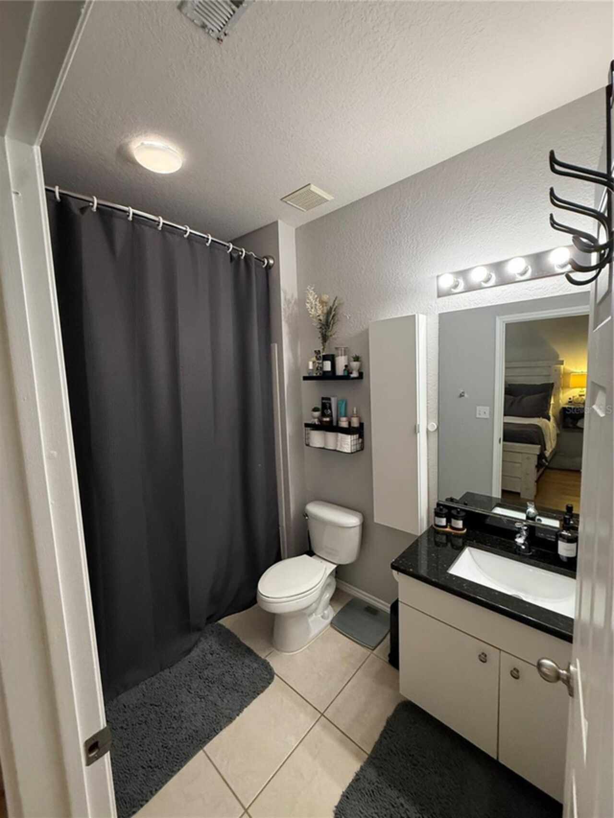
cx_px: 307
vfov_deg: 102.1
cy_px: 409
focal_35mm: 14
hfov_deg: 85.7
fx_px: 331
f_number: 2.2
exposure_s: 1/60
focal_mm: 2.22
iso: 400
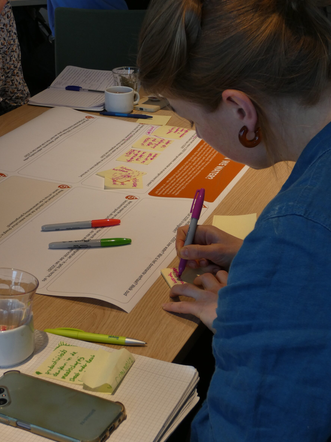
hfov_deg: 24.4
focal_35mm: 60
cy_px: 233
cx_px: 152
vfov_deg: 32.2
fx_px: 765
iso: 125
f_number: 4
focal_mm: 9.9
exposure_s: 1/80
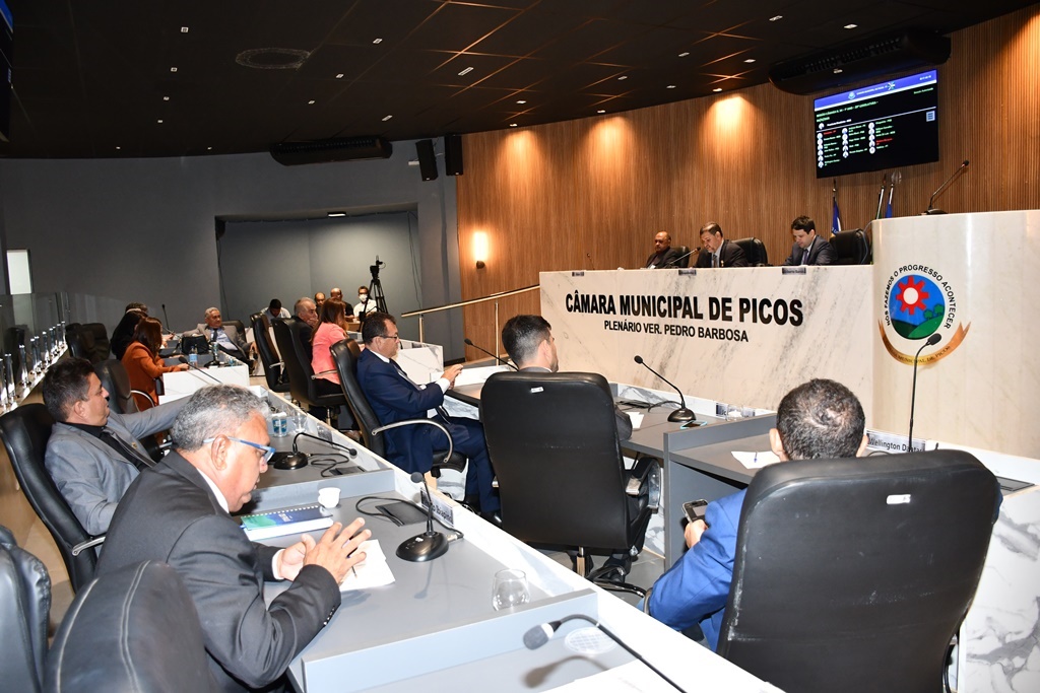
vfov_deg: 47.9
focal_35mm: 27
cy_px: 346
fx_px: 780
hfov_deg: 67.4
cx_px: 520
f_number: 4
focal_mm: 18
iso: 1400
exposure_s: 1/60
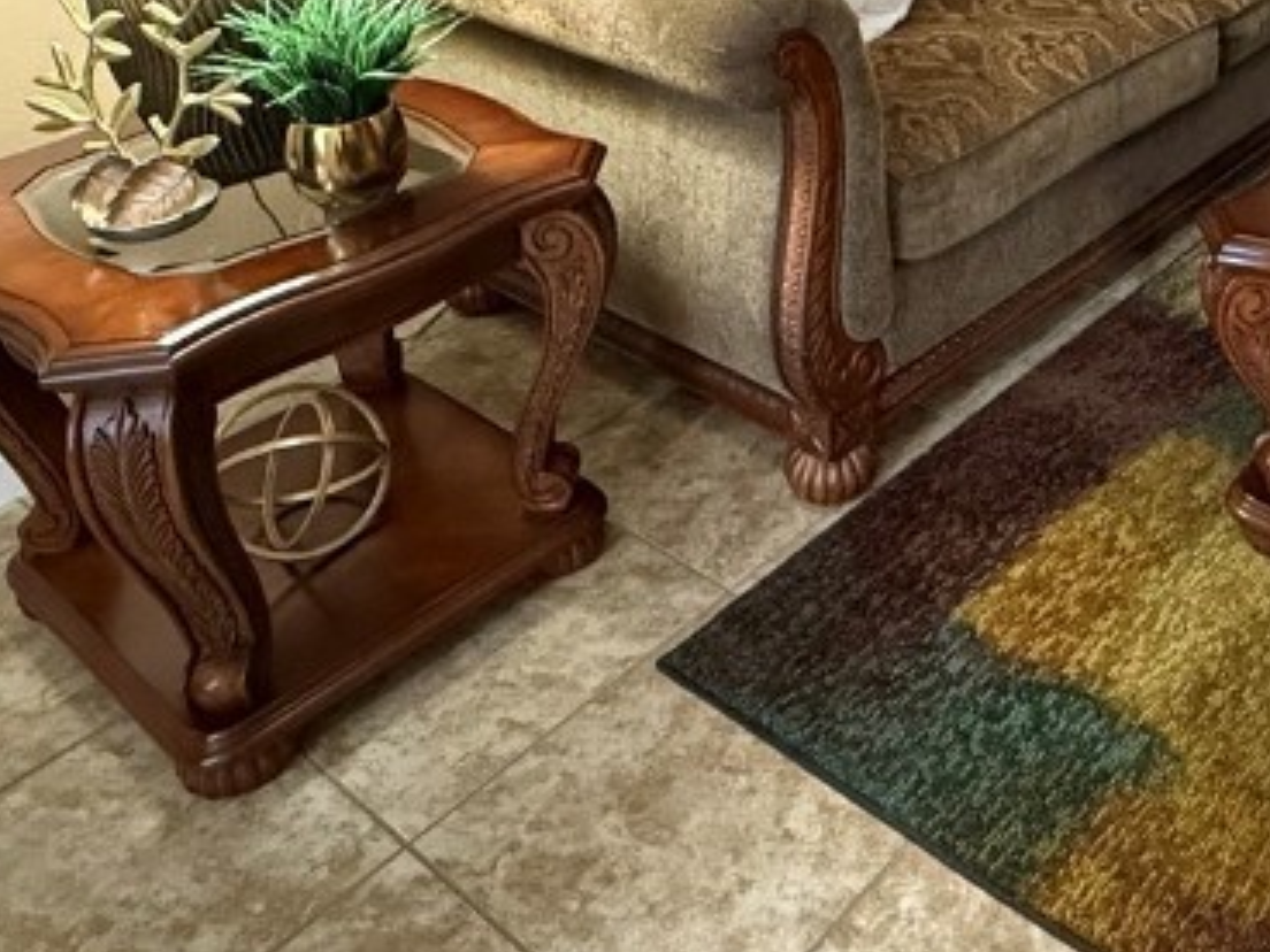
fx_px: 1431
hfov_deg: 43.9
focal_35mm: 39
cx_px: 1129
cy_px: -114
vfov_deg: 32.1
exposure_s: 1/40
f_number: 2.2
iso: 1000
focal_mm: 2.22
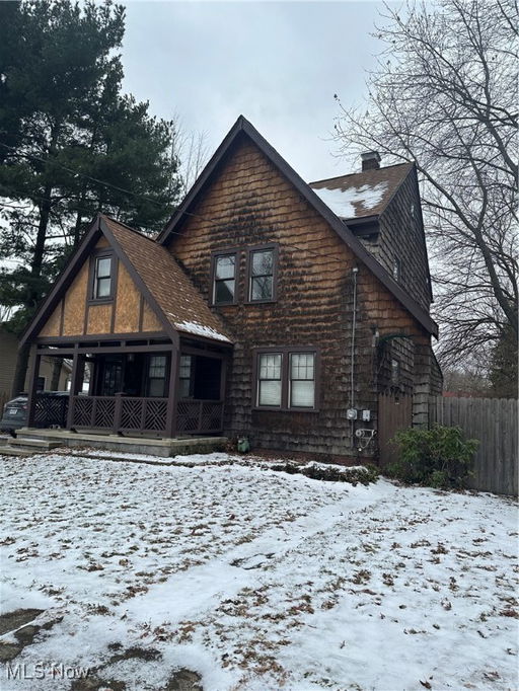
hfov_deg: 56.8
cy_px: 346
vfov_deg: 71.6
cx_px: 260
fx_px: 479
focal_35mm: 24
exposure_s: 1/1453
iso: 80
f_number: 1.78
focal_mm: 6.86
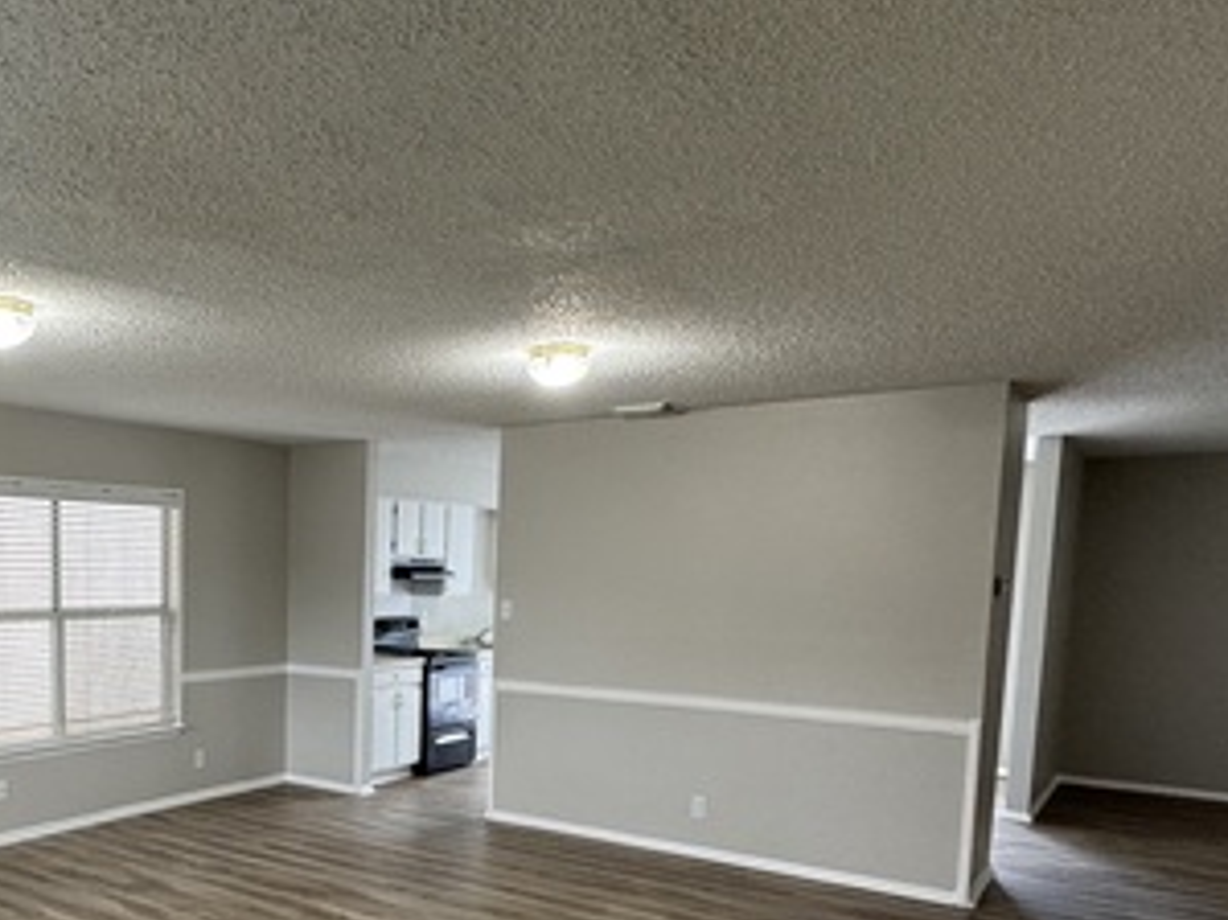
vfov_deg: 45.4
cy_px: 674
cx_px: 230
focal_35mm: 30
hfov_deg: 55.4
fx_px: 1064
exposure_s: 1/60
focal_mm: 2.22
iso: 160
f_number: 2.2
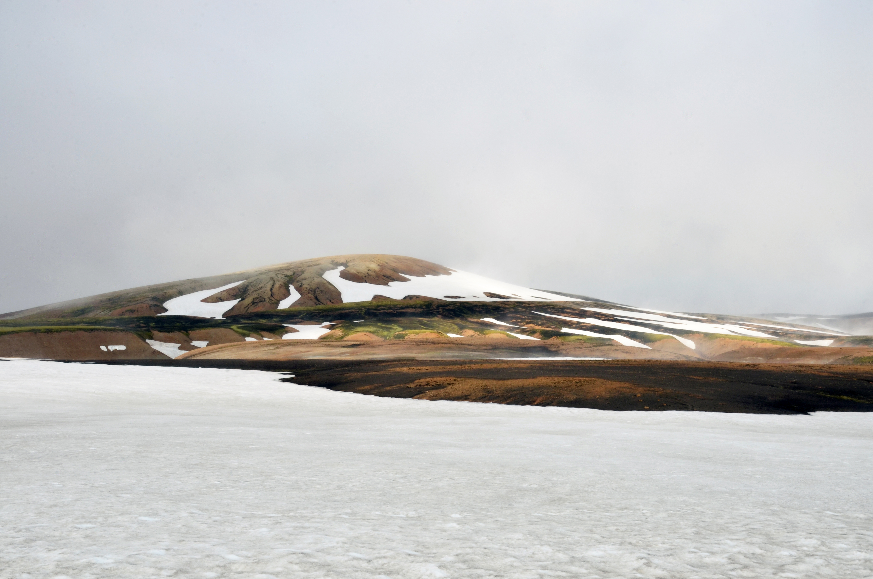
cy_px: 290
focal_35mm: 48
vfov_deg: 28.0
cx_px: 436
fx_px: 1162
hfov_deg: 41.2
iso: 200
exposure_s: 1/60
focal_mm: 32
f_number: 29
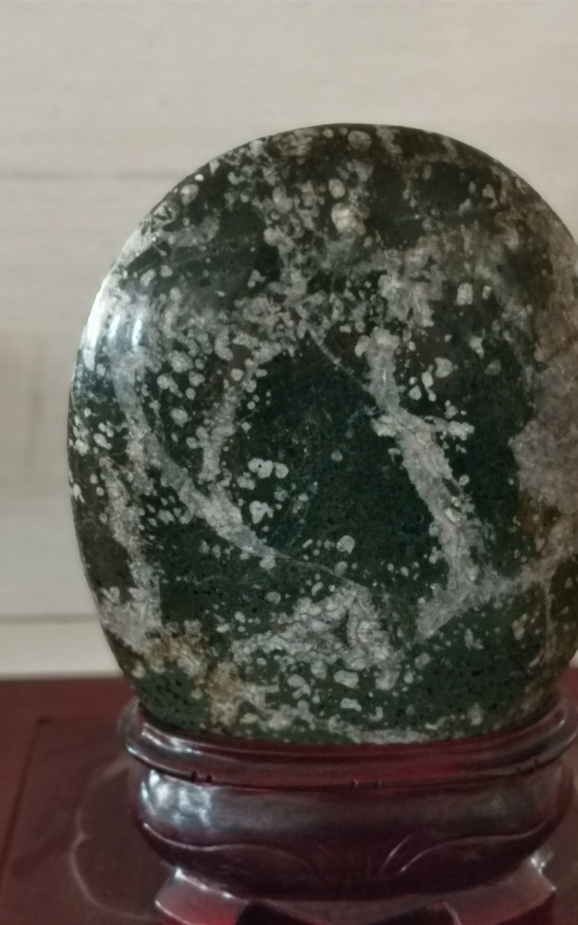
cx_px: 341
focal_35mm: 56
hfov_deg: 23.1
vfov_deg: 36.3
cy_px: 469
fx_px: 1412
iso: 1000
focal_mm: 4.66
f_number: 4
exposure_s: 1/16.7
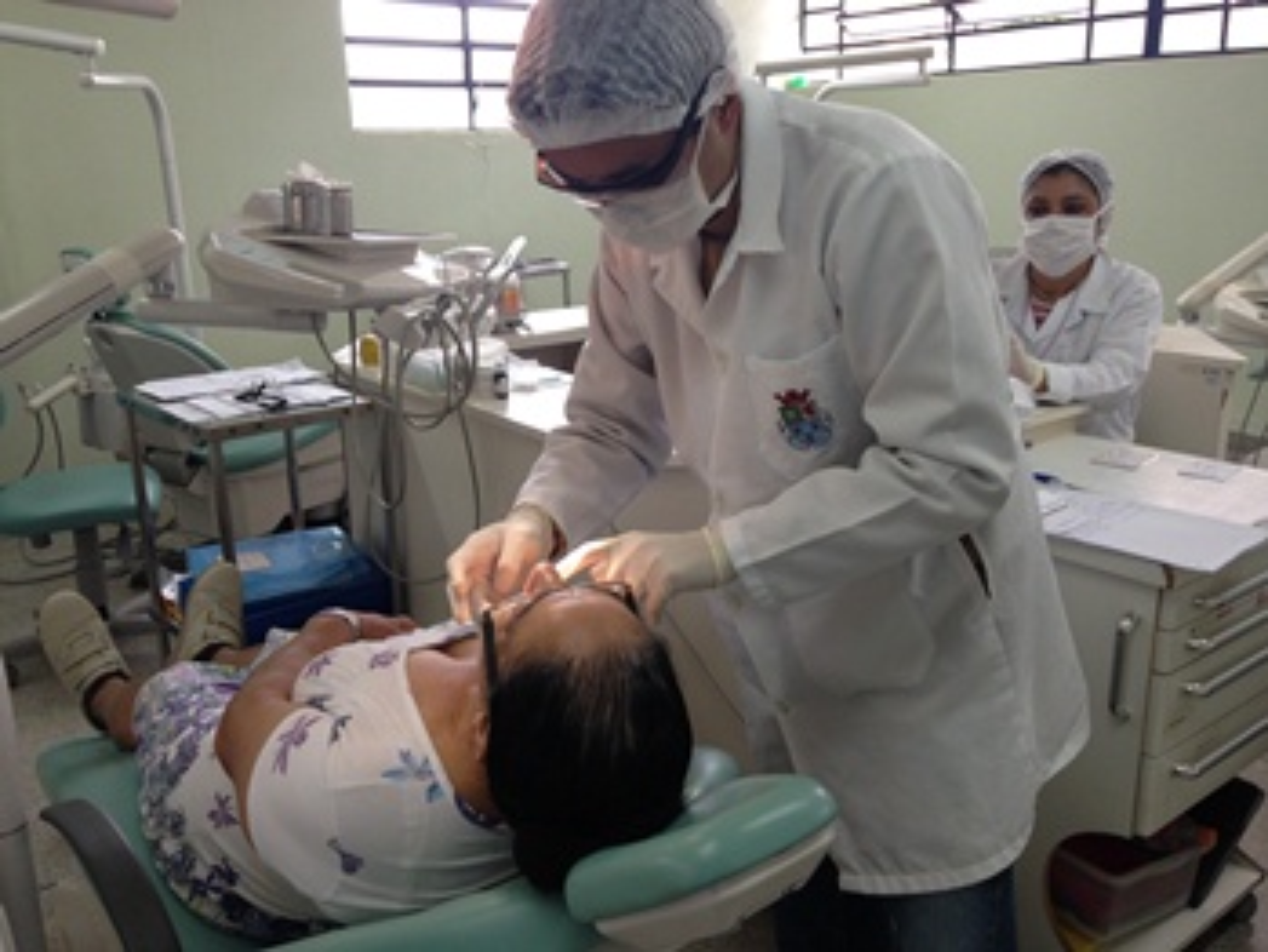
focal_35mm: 33
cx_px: 634
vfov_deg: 43.0
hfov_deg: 55.3
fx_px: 1209
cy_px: 476
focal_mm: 4.12
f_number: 2.4
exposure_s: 1/24
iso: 50
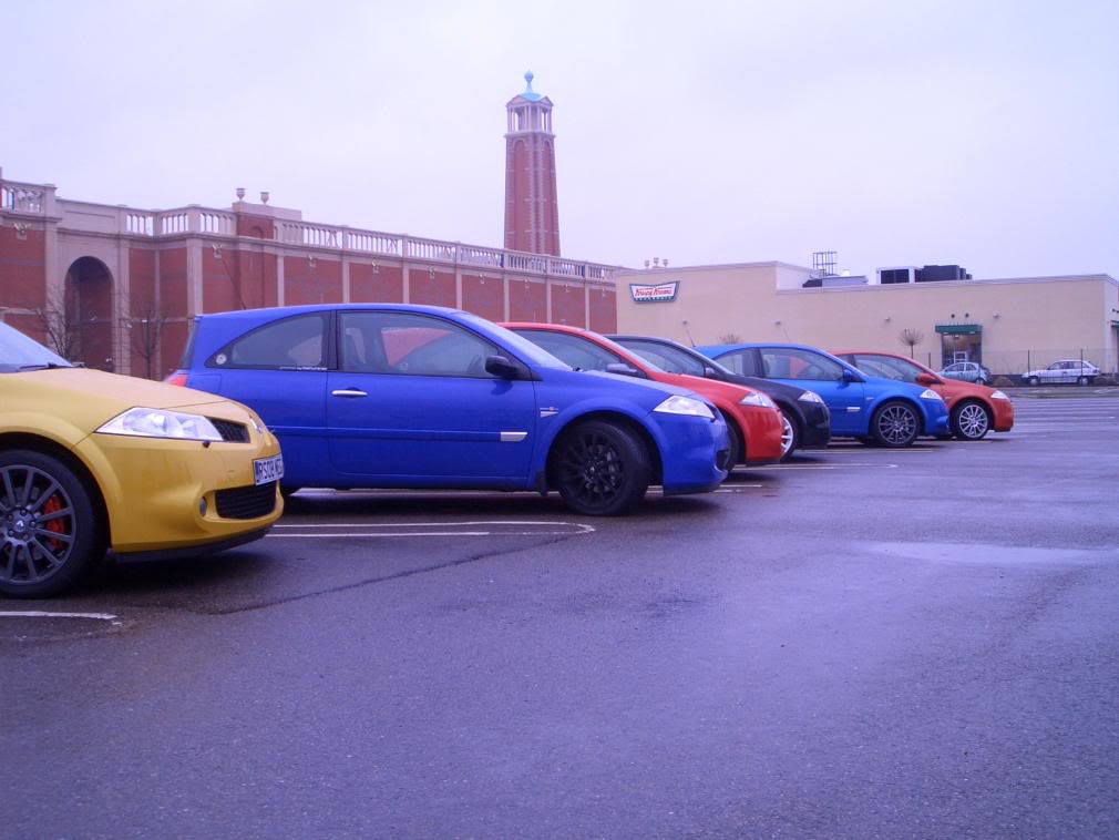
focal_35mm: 36
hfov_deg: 51.3
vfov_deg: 39.7
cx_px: 560
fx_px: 1164
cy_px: 420
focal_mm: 4.8
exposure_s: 1/125
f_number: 4
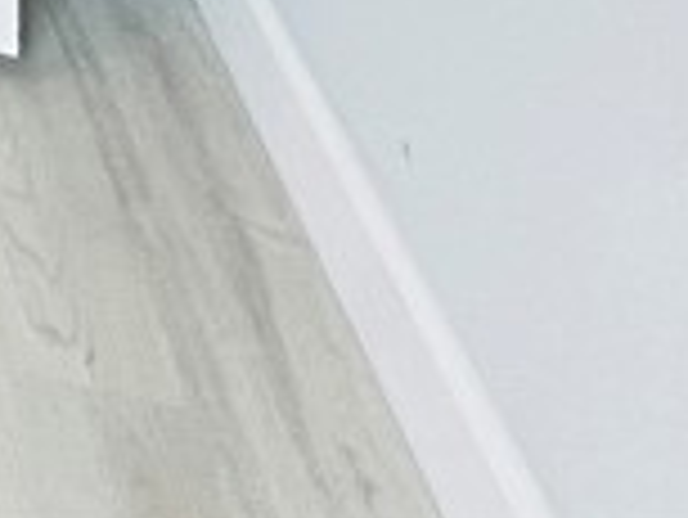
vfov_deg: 10.1
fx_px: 1730
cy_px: -1189
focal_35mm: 87
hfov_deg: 13.8
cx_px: -1057
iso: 80
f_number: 1.8
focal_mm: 1.57
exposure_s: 1/120
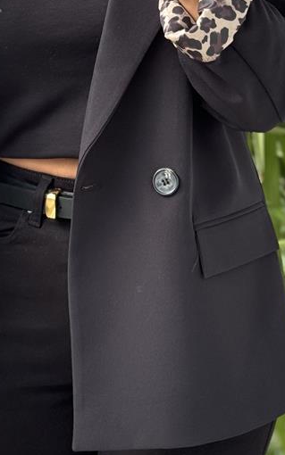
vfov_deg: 15.6
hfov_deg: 9.9
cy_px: 117
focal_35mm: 133
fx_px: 1652
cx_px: 111
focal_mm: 6.76
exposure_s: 1/127
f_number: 1.78
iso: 100
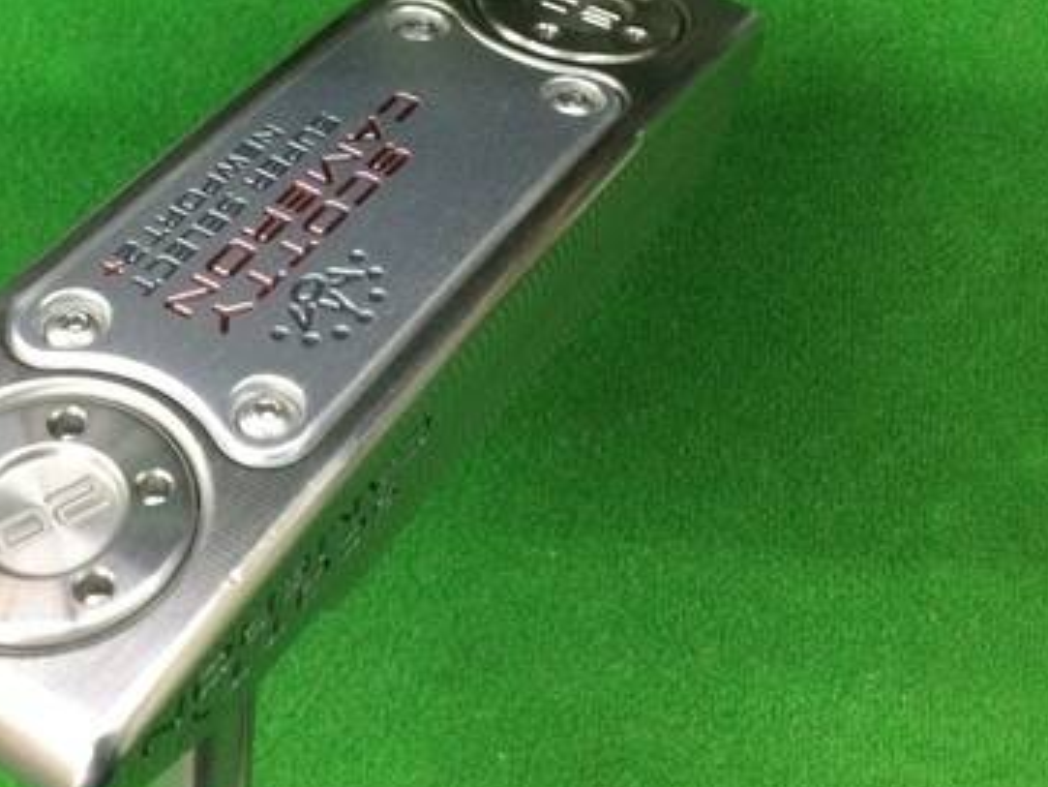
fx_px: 1666
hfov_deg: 34.7
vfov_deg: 26.5
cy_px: 319
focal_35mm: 55
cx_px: 369
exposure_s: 1/30
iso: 200
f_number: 2.4
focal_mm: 3.3
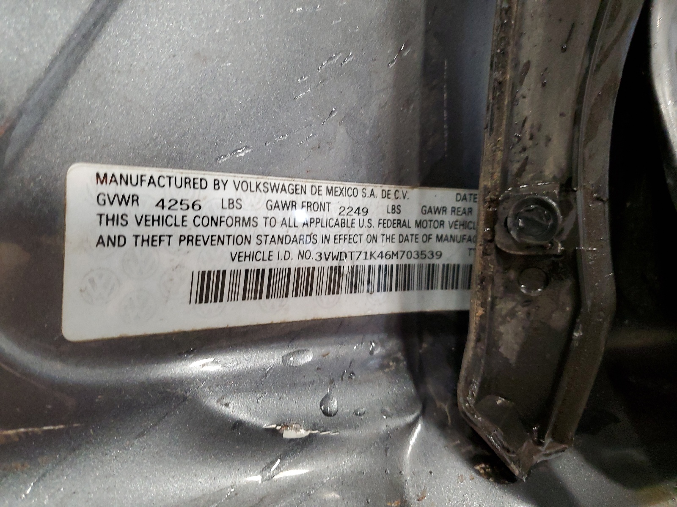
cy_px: 254
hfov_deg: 67.3
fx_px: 508
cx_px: 338
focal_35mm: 26
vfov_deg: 53.1
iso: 275
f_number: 1.5
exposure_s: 1/60.2
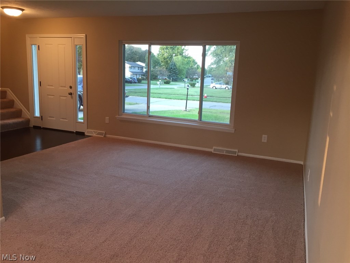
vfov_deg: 48.2
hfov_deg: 61.7
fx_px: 293
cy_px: 132
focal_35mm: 29
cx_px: 175
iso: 64
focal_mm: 4.15
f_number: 2.2
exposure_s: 1/30
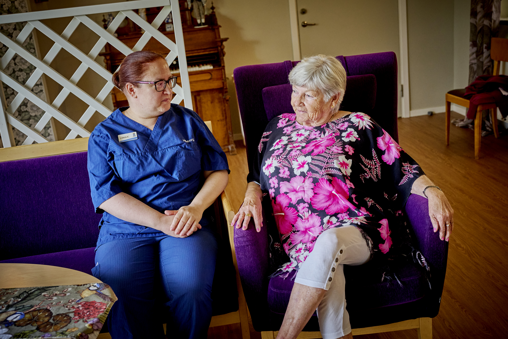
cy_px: 170
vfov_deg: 31.2
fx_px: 607
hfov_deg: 45.4
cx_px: 254
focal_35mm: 43
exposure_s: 1/200
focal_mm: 43
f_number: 4
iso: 1600
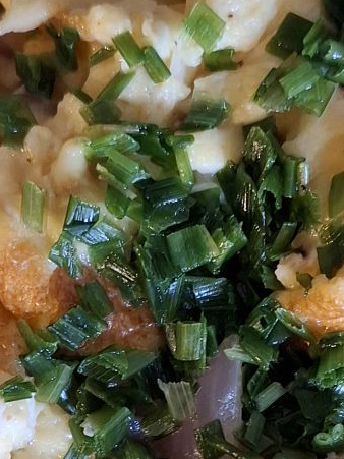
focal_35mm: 104
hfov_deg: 14.2
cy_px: 495
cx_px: 191
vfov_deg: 18.3
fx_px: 1379
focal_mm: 5.54
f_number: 1.8
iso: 400
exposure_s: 1/33
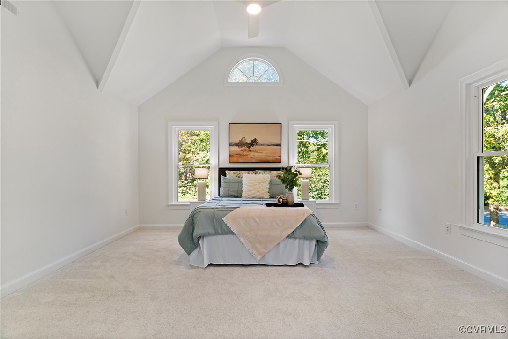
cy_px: 170
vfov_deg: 70.4
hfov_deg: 93.3
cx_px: 254
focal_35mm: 17
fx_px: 240
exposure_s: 1/2.5
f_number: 8
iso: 320
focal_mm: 17
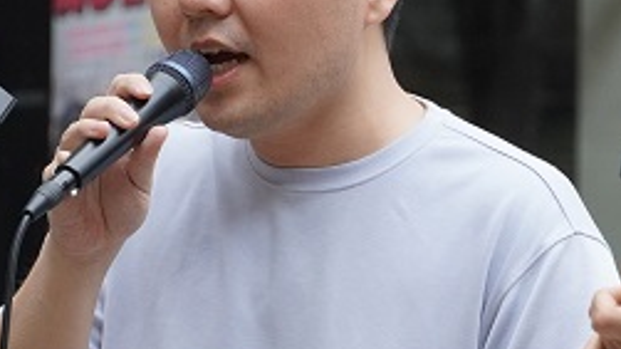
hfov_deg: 5.4
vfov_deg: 3.1
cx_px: 421
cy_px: 307
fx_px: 6535
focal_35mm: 397
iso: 1250
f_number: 5.6
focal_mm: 88
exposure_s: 1/160
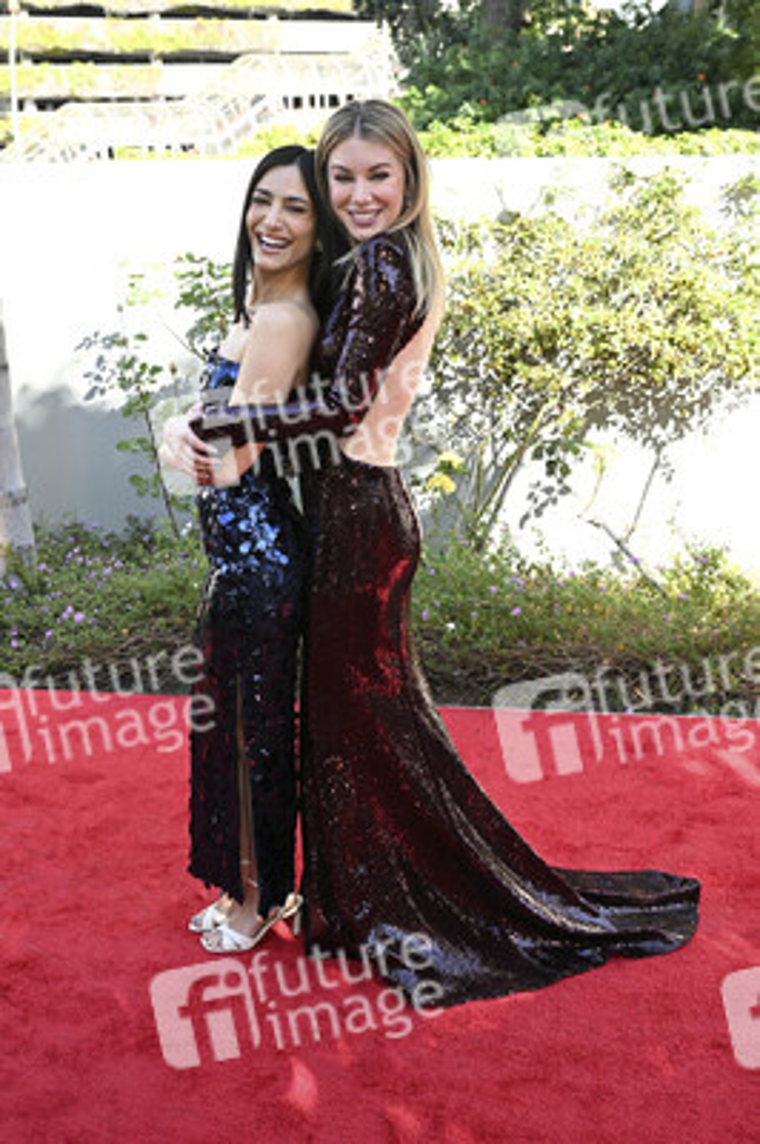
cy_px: 572
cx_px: 380
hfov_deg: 35.0
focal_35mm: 38
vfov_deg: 50.7
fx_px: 1205
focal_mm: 38
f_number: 5.6
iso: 640
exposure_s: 1/320
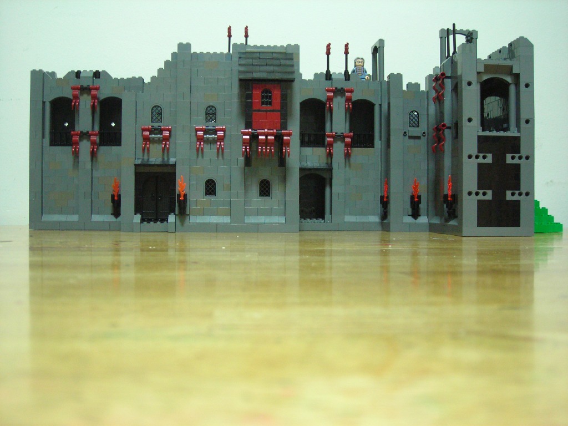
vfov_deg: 35.1
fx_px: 673
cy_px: 213
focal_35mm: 41
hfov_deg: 45.8
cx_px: 284
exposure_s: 1/1.4
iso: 200
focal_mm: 6.8
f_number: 3.3
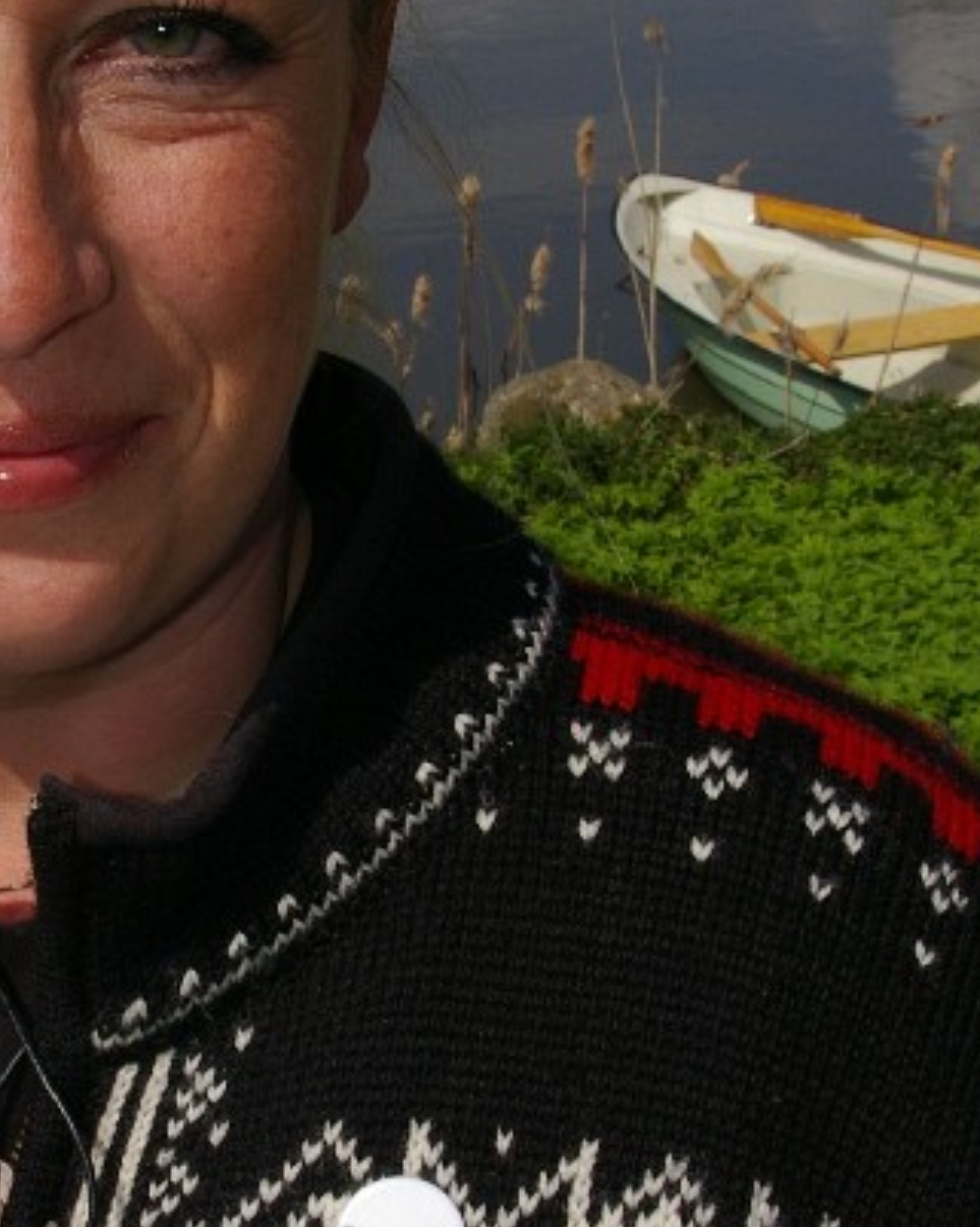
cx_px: 208
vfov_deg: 22.1
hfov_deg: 17.7
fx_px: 3122
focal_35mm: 86
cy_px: 836
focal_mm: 24
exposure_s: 1/180
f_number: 16
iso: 200
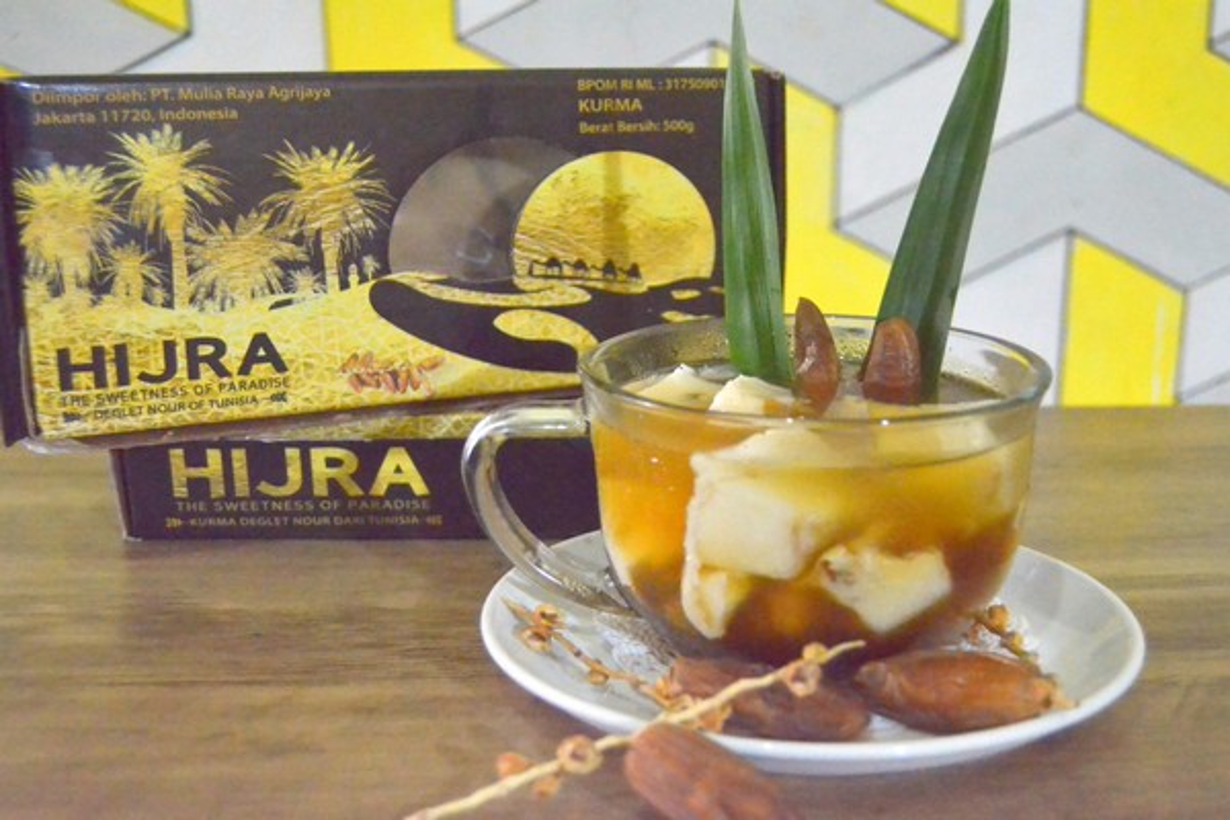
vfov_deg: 29.9
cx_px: 615
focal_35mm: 45
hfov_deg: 43.6
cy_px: 410
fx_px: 1537
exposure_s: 1/80
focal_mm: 30
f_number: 4.2
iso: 6400
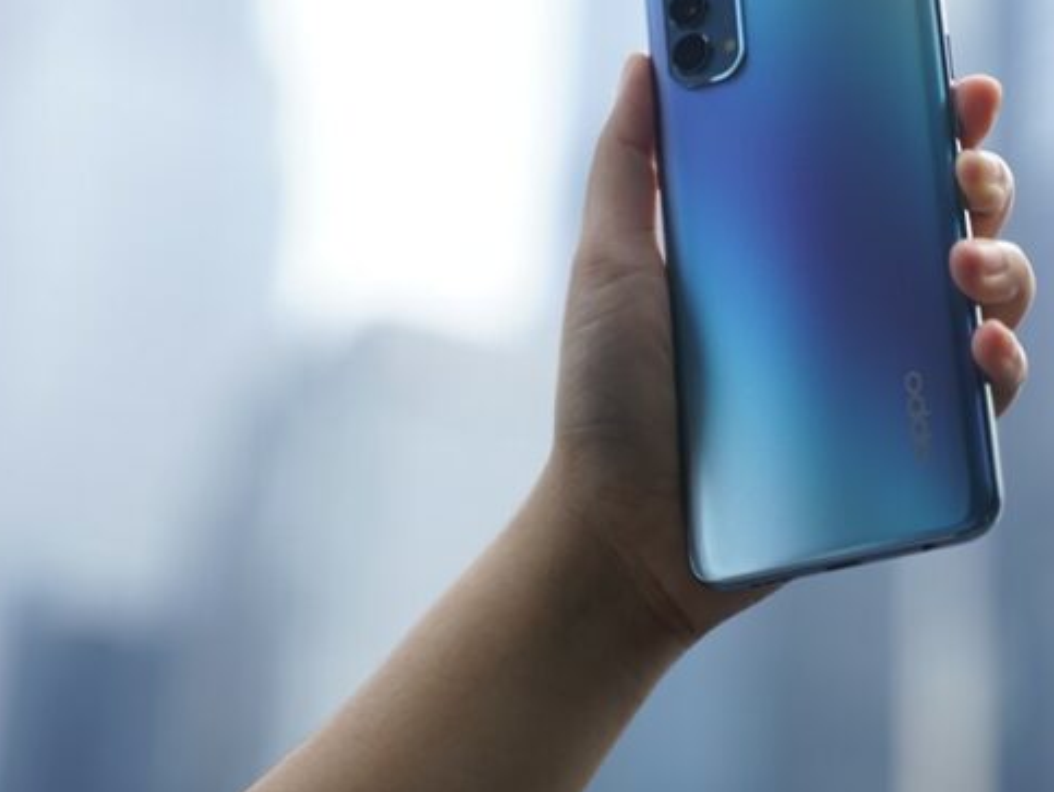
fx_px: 3260
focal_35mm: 107
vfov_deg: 13.8
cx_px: 705
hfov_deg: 18.3
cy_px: 243
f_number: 2.8
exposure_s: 1/160
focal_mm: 70
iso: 160
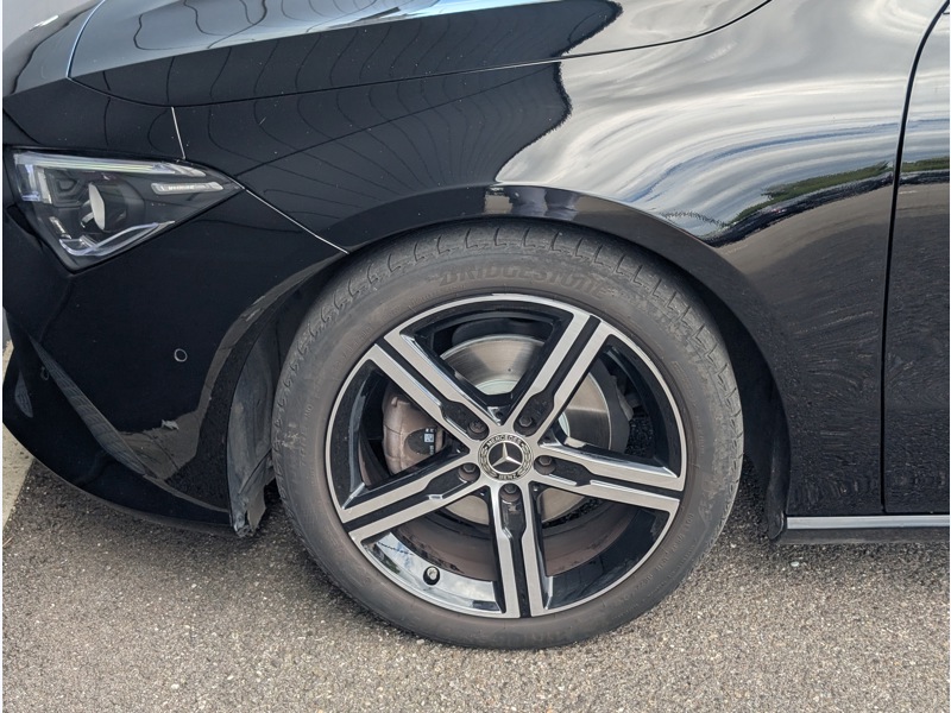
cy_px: 356
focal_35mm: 49
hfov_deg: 38.9
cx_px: 476
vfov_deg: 29.7
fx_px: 1346
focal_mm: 6.9
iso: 40
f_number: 1.68
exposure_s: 1/252
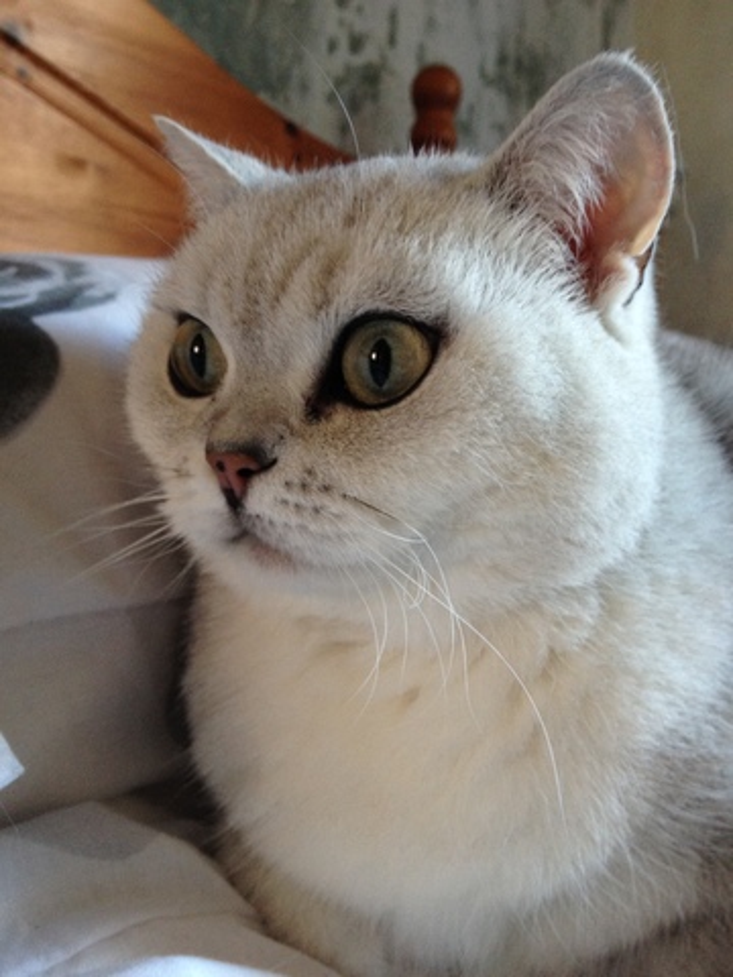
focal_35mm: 35
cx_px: 366
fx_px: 988
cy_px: 488
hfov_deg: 40.7
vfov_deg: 52.6
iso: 125
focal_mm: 4.28
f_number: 2.4
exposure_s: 1/20
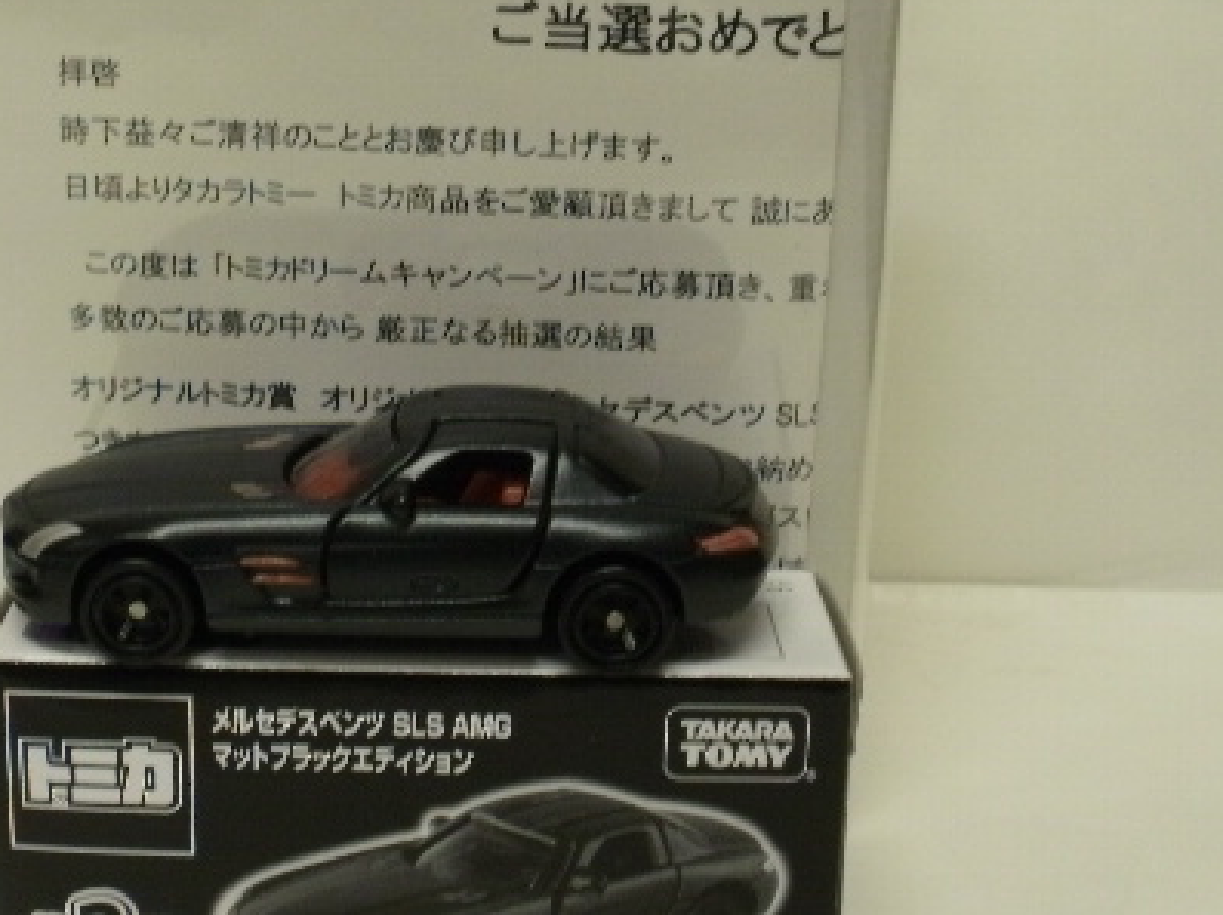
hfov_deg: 27.2
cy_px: 376
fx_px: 2506
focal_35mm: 71
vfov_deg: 20.7
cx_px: 360
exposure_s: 1/13
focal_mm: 7.7
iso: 125
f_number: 4
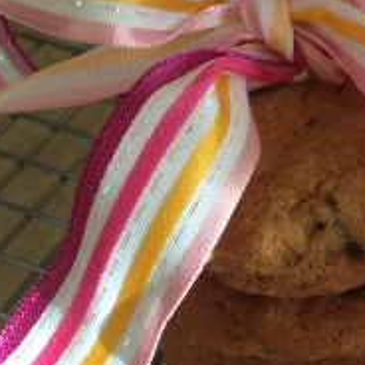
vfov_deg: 22.8
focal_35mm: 76
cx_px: 421
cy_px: 194
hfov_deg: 21.4
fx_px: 907
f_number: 2.4
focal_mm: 4.12
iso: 50
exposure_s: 1/24
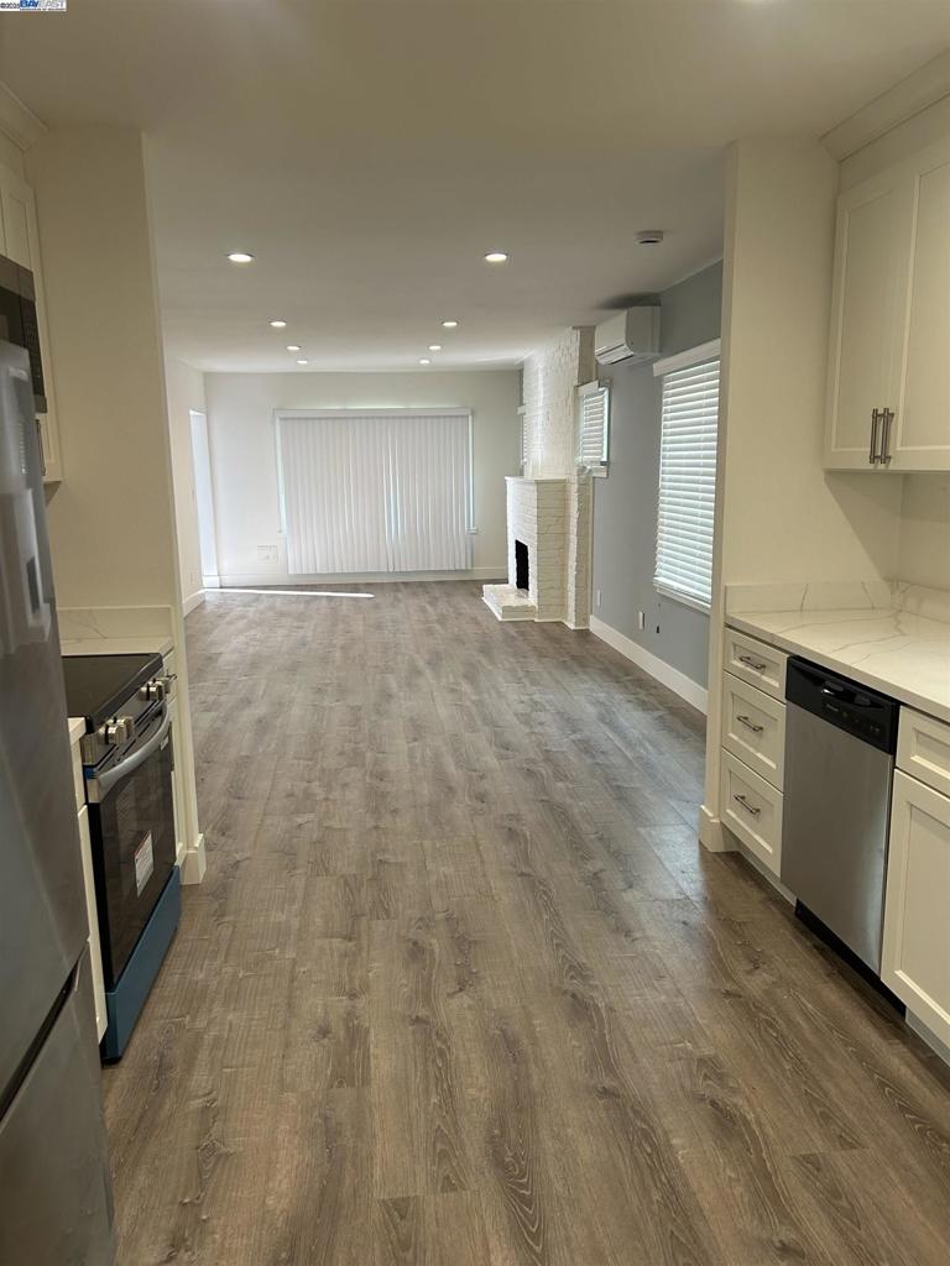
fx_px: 951
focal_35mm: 26
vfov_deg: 67.3
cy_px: 633
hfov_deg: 53.1
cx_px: 475
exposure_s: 1/120
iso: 100
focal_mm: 5.7
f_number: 1.5
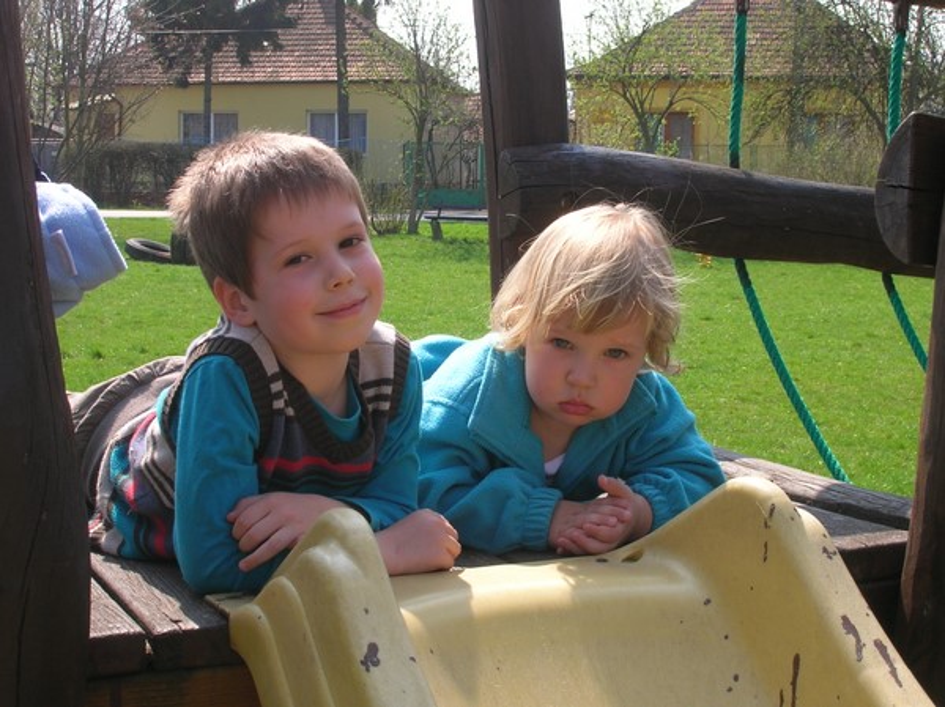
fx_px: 1582
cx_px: 472
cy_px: 354
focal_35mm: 58
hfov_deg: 33.3
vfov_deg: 25.2
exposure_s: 1/130
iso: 50
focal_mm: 9.7
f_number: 5.9
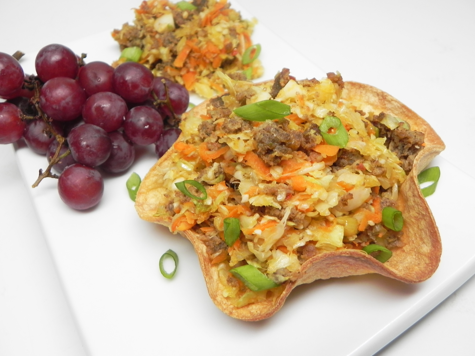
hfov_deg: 60.0
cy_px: 179
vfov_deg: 46.8
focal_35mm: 30
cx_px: 235
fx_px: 412
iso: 160
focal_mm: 5.2
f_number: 2.8
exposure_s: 1/36.2
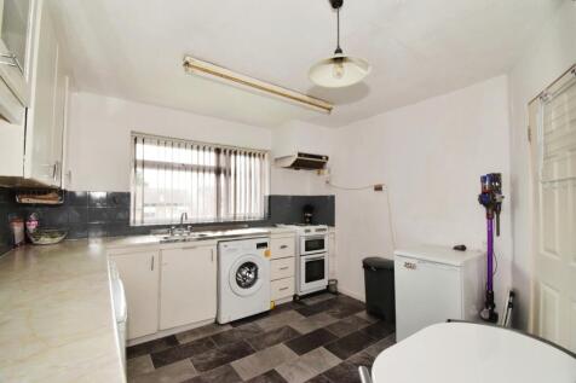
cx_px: 288
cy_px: 192
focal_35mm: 15
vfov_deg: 77.3
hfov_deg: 100.4
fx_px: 240
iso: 1000
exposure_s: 1/80
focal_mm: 10
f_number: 10
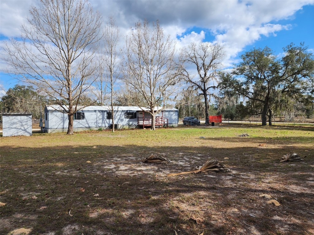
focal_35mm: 23
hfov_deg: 73.9
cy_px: 118
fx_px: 209
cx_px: 157
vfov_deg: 58.9
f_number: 1.8
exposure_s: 1/767
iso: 12
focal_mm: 6.4
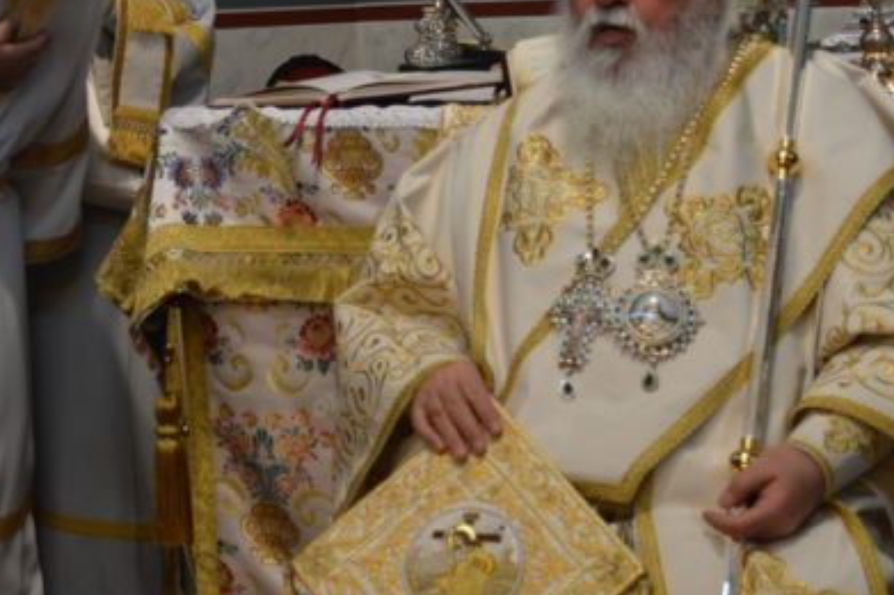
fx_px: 2241
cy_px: 189
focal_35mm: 90
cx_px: 219
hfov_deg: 22.3
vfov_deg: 15.1
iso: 400
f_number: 3.8
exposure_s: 1/50
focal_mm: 23
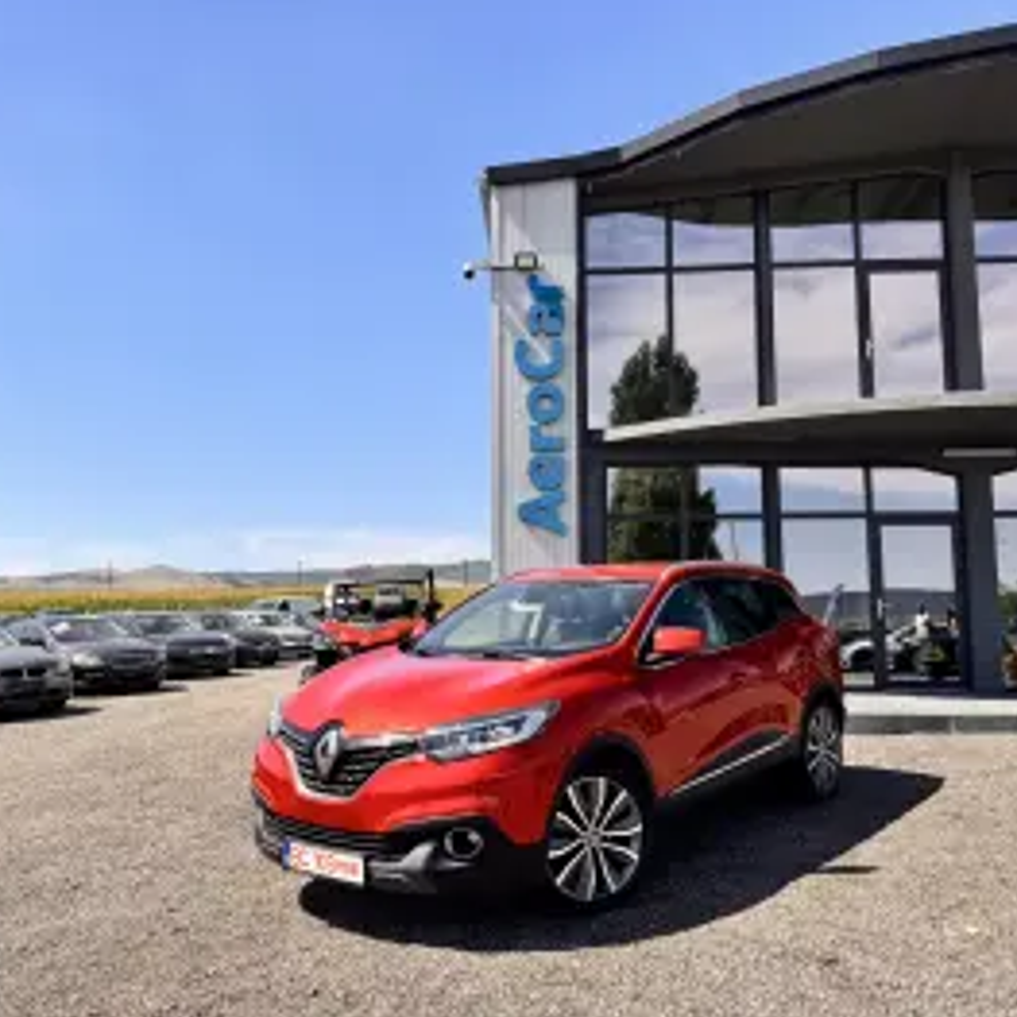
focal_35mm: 29
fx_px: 964
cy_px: 503
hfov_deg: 55.6
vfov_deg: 55.6
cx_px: 514
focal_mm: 6.76
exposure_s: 1/4049
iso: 80
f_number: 1.78
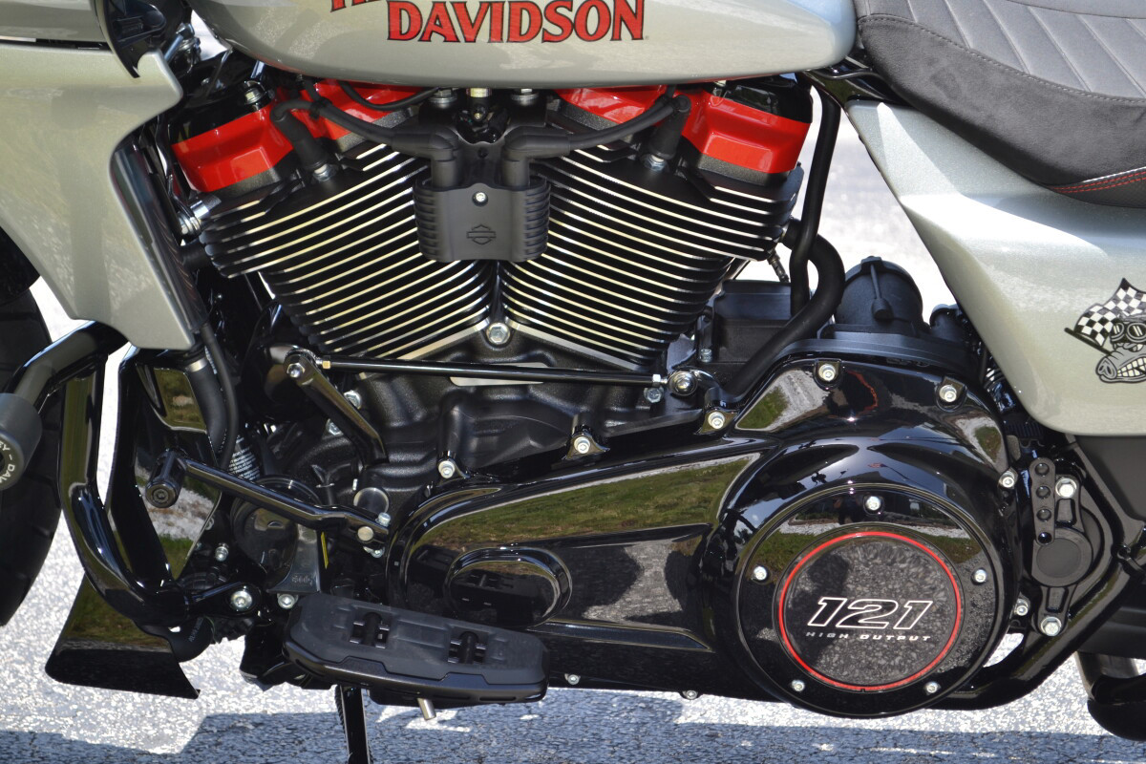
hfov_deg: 24.6
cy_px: 382
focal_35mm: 82
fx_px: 2626
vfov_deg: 16.6
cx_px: 573
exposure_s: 1/125
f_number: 5.6
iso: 140
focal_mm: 55
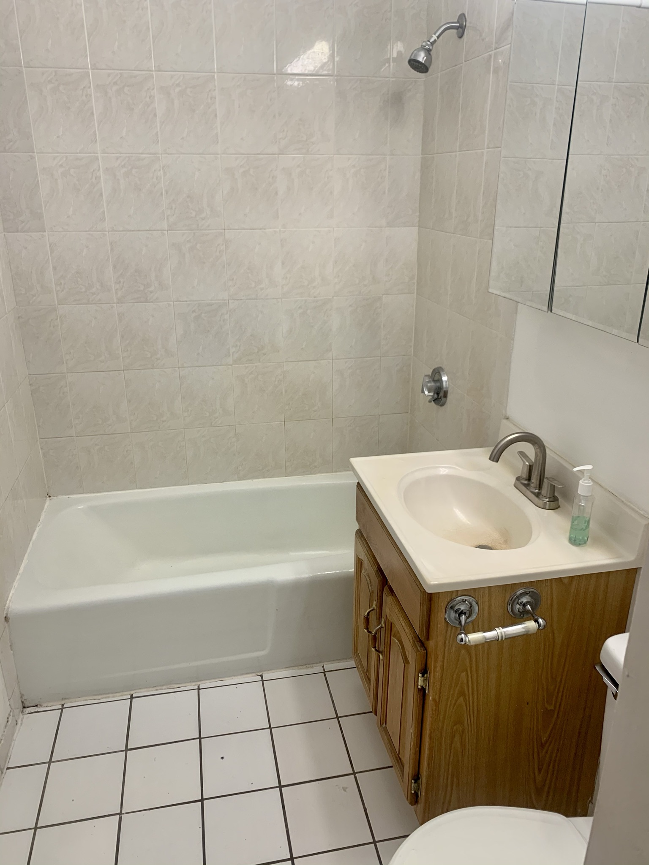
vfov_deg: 67.3
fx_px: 650
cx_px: 324
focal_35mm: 26
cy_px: 432
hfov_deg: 53.1
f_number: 1.8
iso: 50
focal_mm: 4.25
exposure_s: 1/60
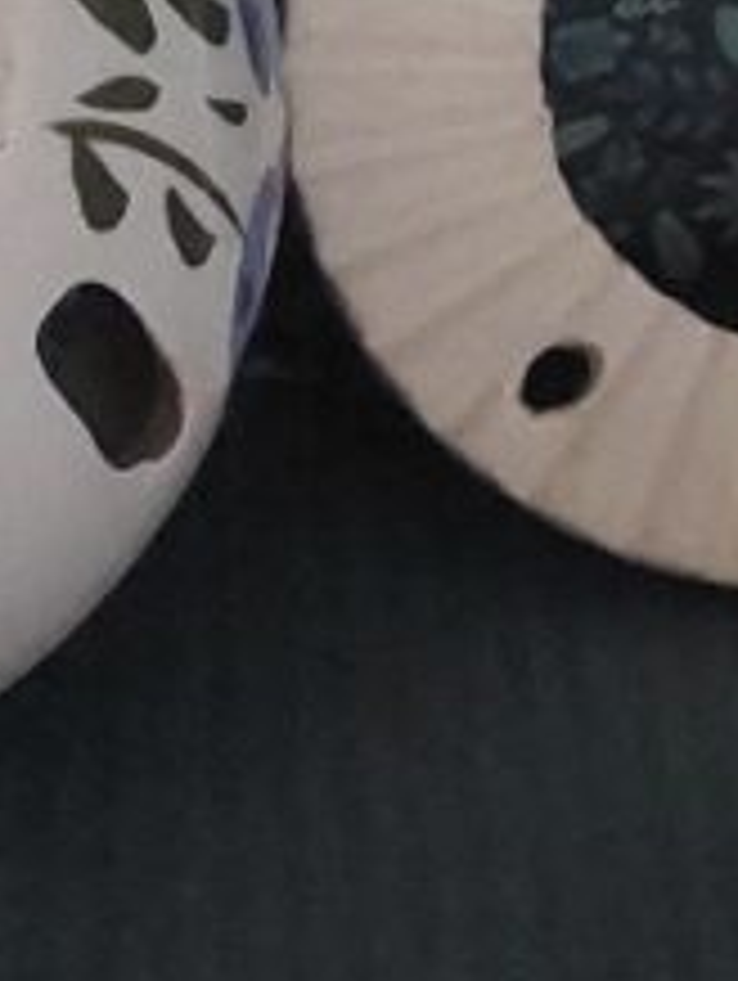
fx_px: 2497
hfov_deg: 16.6
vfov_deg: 21.4
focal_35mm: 88
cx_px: 50
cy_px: -18
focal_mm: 5.23
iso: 1000
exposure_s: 1/25
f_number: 1.8
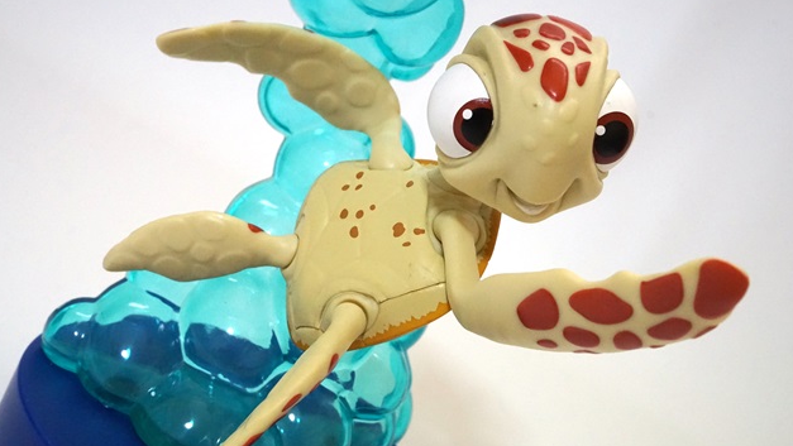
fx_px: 979
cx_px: 392
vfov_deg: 25.7
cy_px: 238
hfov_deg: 44.1
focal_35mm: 47
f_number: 11
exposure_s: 1/60
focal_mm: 29
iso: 3200
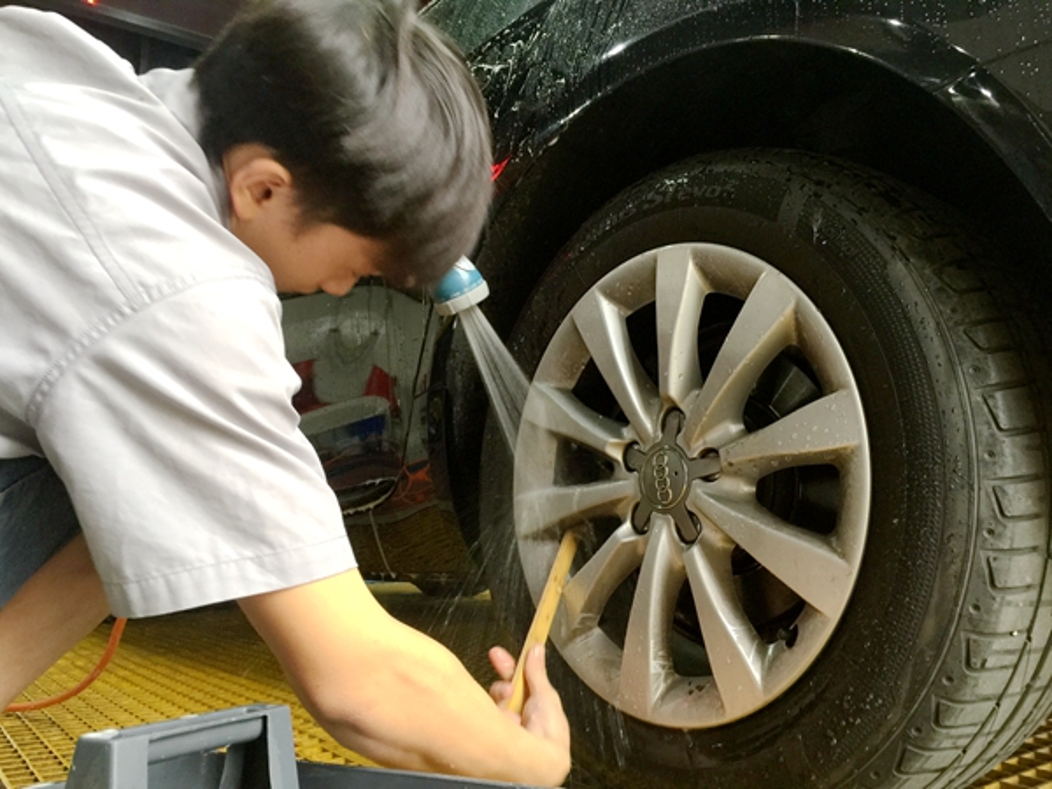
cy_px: 394
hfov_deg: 61.7
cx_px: 526
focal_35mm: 29
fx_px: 881
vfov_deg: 48.2
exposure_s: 1/17
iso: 40
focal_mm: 4.15
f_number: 2.2
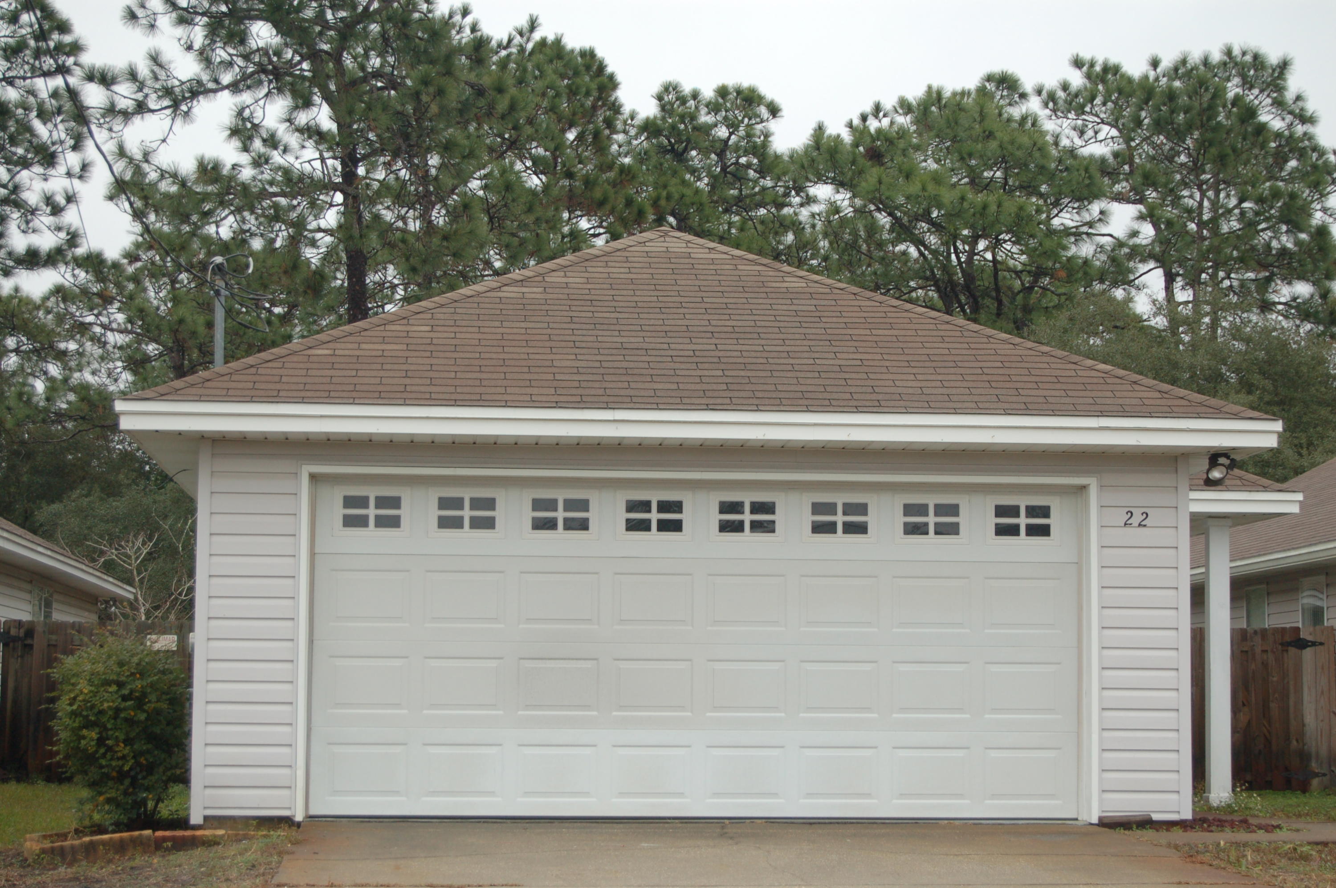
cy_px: 444
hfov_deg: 28.1
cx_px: 668
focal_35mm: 72
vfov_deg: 18.9
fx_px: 2669
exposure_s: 1/250
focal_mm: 48
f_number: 5.6
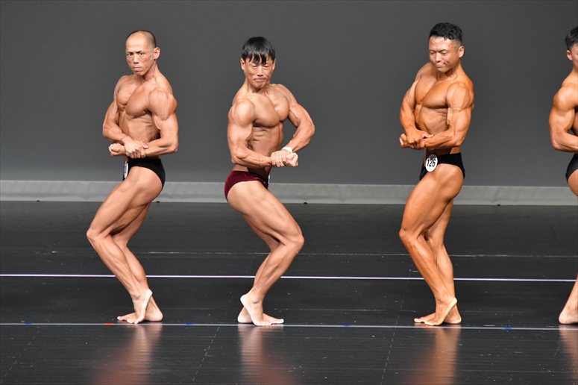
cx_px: 289
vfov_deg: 4.4
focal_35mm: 315
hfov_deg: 6.5
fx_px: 5055
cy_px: 192
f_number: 5.6
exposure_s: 1/400
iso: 5000
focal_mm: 210
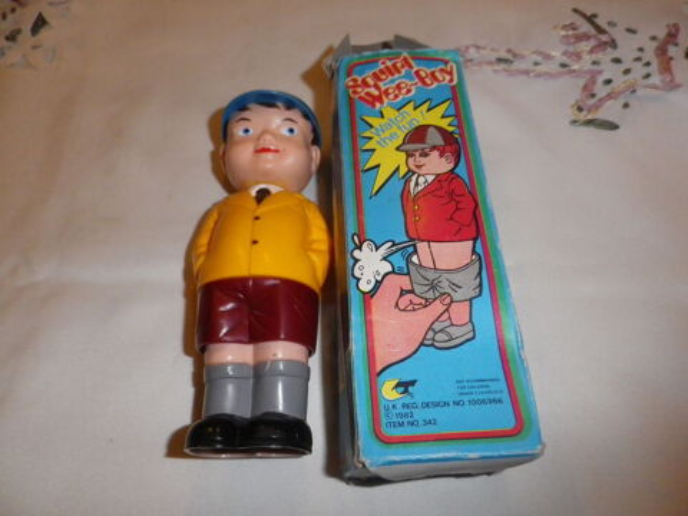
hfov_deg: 69.4
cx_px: 344
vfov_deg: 54.9
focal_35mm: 25
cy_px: 258
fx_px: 497
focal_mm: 4.5
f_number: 7.1
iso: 400
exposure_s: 1/50
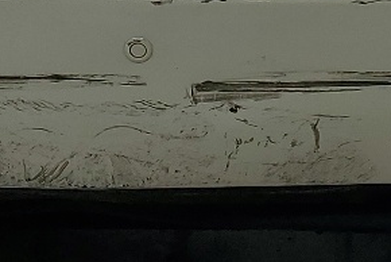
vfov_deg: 8.7
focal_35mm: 149
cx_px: 384
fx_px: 1620
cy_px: -285
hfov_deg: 13.6
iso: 50
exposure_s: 1/500
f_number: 1.5
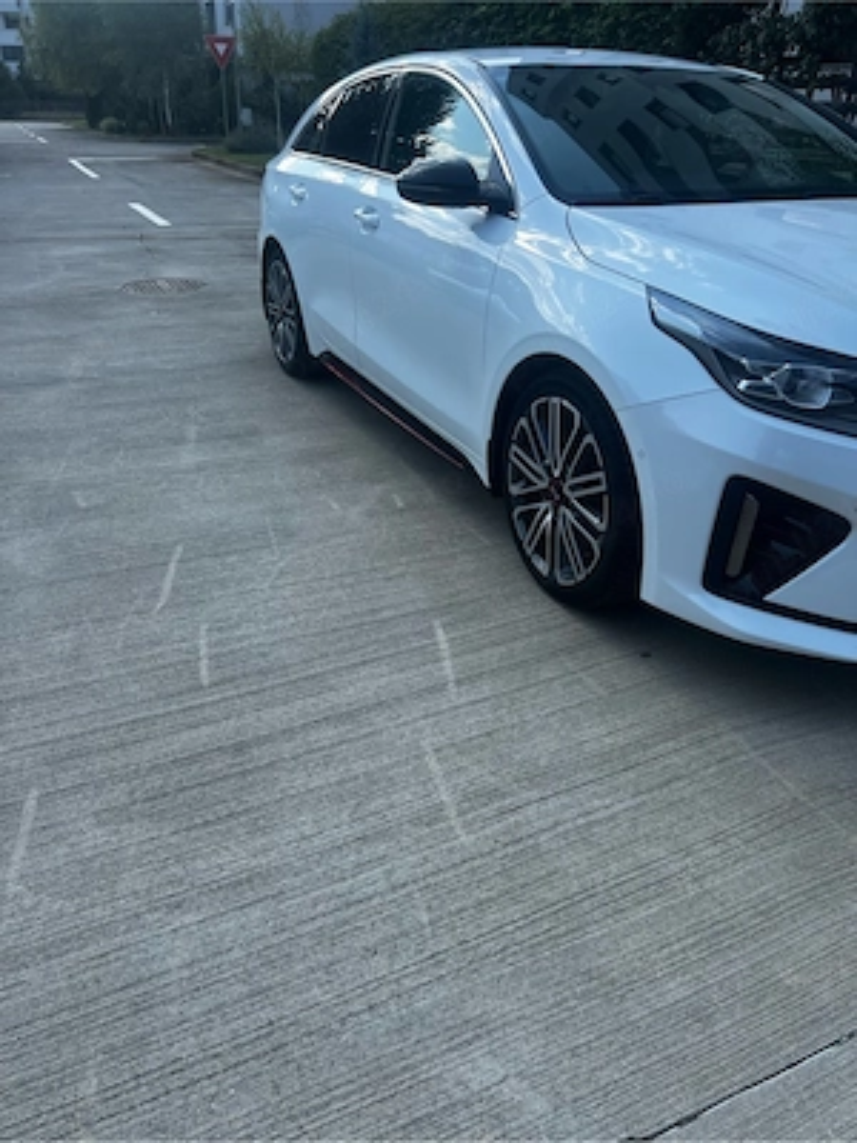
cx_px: 428
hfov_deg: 53.1
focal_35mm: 26
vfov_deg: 67.3
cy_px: 572
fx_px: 858
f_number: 1.5
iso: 50
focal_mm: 5.7
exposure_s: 1/1779
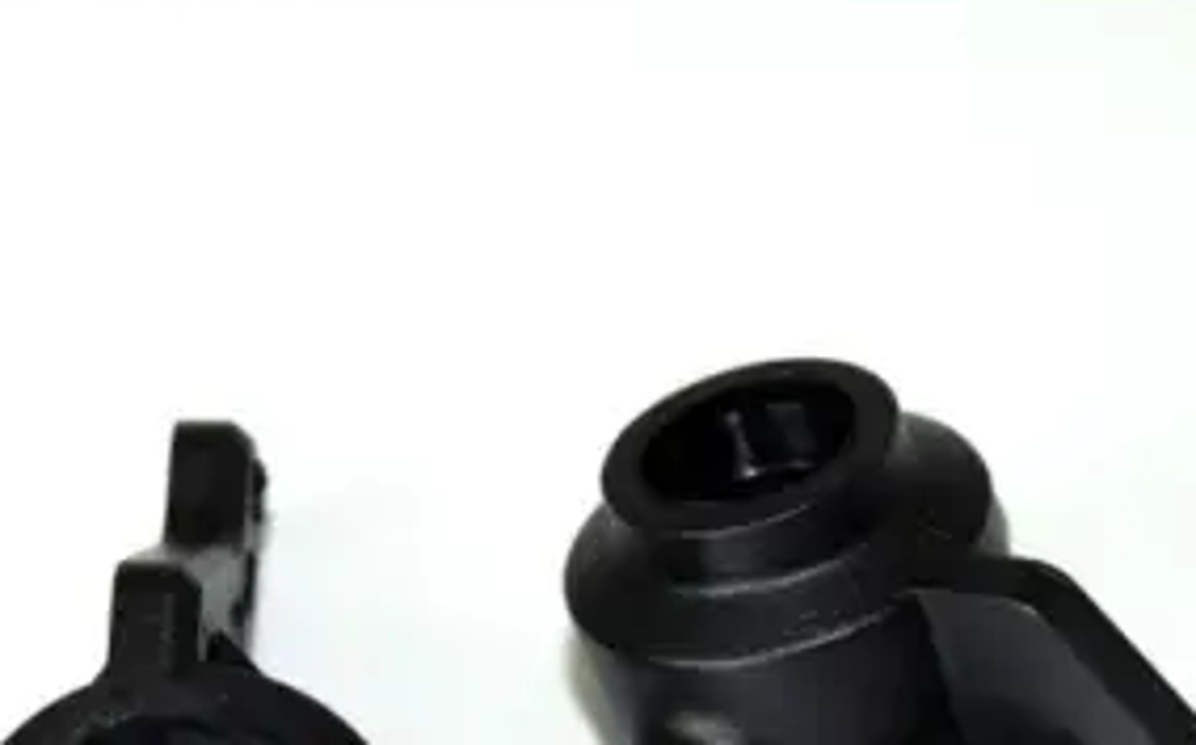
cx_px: 750
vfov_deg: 10.6
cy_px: 646
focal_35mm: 123
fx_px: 4006
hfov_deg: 17.0
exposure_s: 1/60
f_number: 9
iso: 100
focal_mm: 38
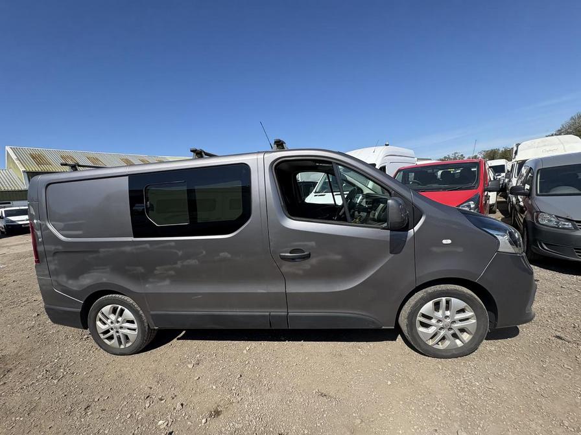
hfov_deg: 102.1
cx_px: 290
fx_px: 235
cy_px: 218
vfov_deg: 85.7
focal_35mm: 14
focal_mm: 2.22
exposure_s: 1/1449
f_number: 2.2
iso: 50
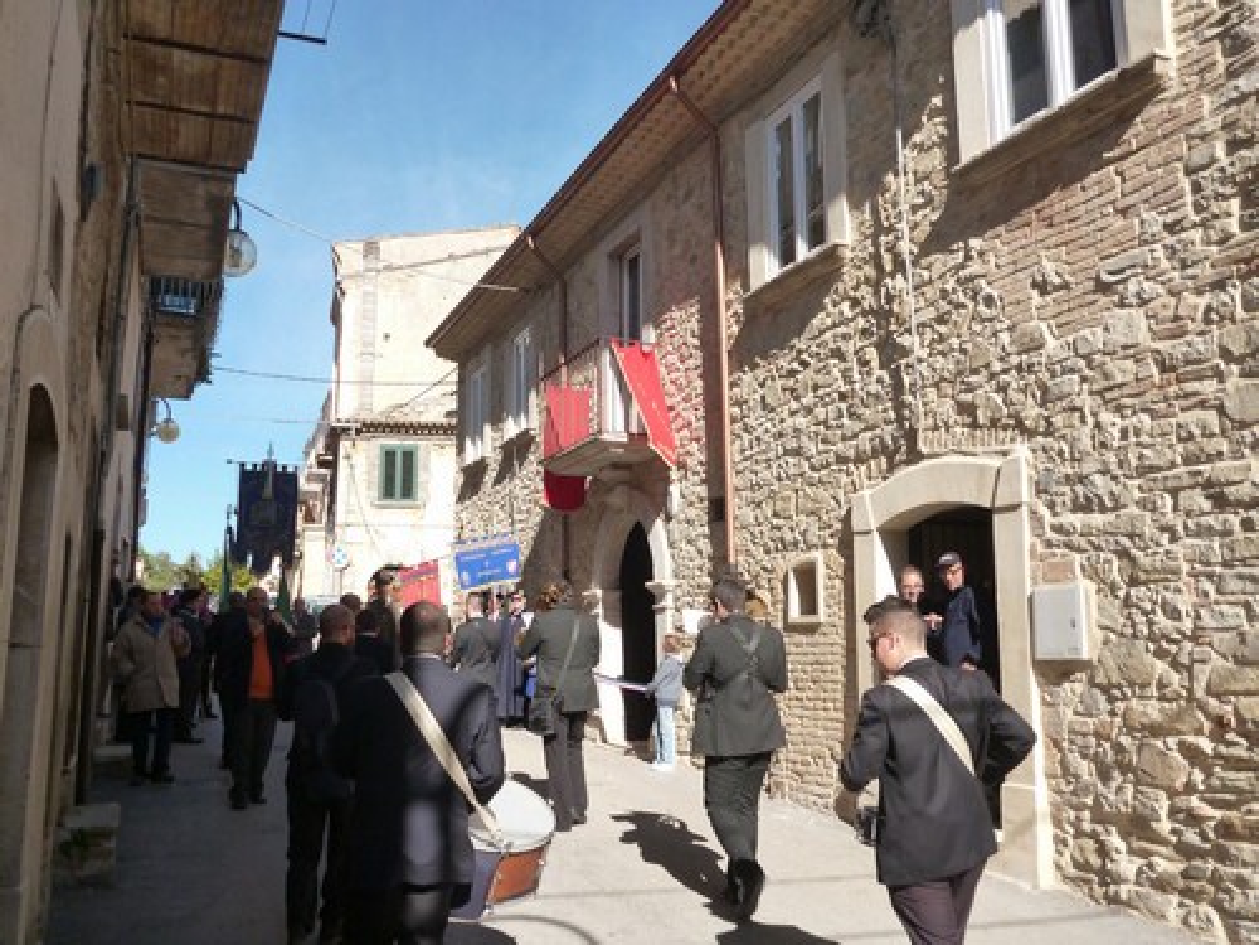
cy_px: 472
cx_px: 630
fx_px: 1164
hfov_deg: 56.8
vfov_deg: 44.2
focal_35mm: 32
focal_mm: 5.7
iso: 160
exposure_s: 1/80
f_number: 10
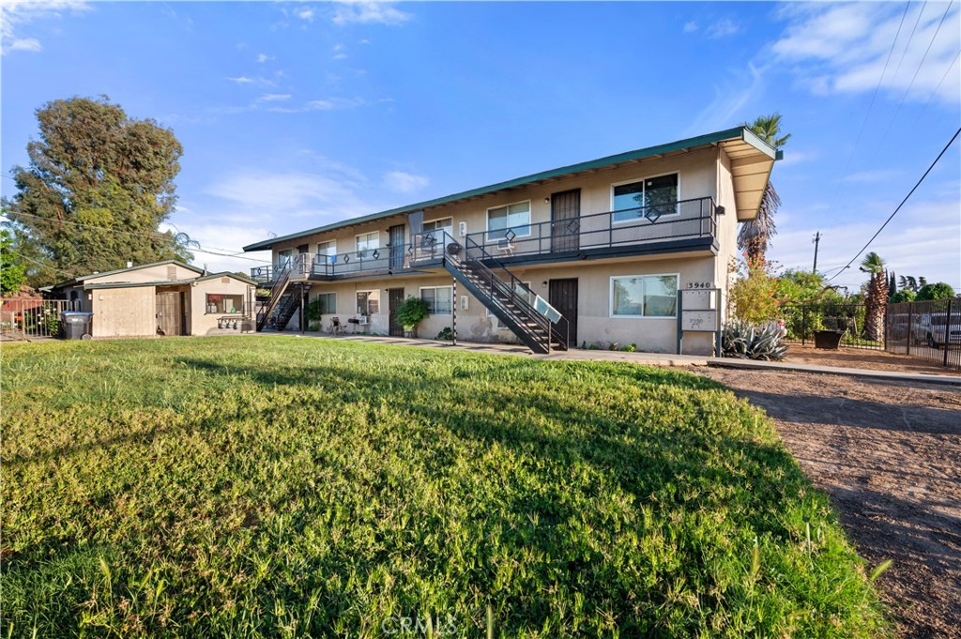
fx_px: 373
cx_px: 480
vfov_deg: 81.1
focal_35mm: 14
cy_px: 320
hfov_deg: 104.3
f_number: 9
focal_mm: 14
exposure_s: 1/50
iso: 250
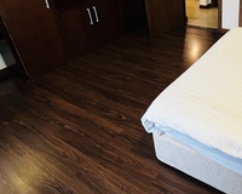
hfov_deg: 56.2
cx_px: 193
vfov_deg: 48.2
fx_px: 208
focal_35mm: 29
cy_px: 50
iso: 320
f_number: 1.8
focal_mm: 1.57
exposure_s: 1/50
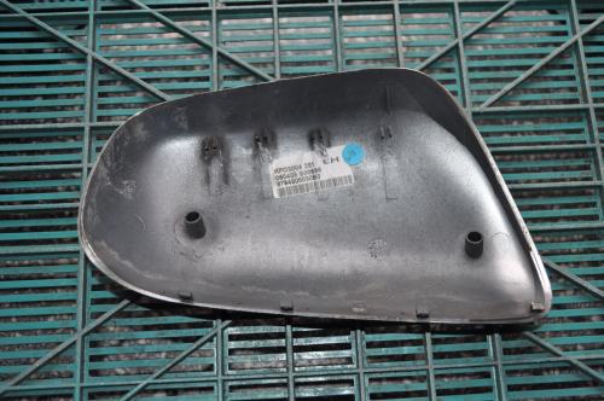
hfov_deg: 46.5
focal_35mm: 42
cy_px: 200
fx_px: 704
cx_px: 302
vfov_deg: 31.8
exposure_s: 1/60
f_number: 4.5
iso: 400
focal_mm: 28
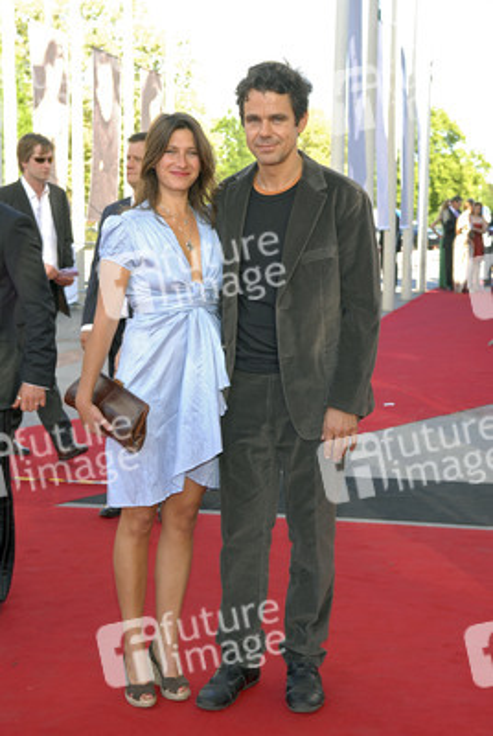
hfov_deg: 22.7
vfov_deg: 33.4
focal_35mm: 60
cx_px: 246
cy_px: 368
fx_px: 1228
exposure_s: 1/125
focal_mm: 40
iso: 200
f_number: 5
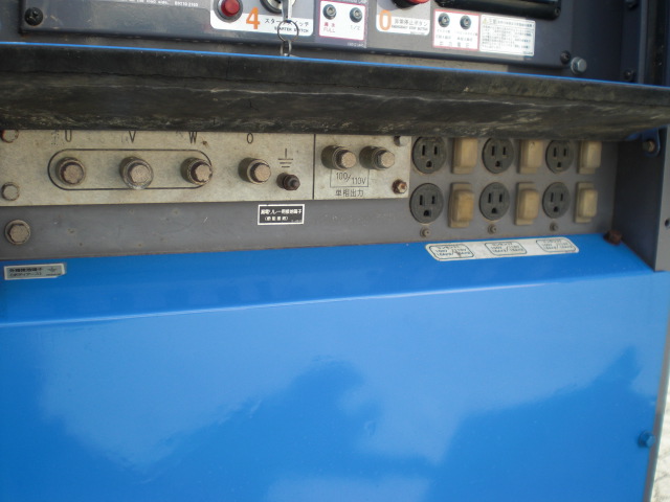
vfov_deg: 37.7
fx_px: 735
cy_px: 251
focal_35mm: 38
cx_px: 335
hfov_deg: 49.0
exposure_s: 1/200
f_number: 3.1
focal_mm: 6.3
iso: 64
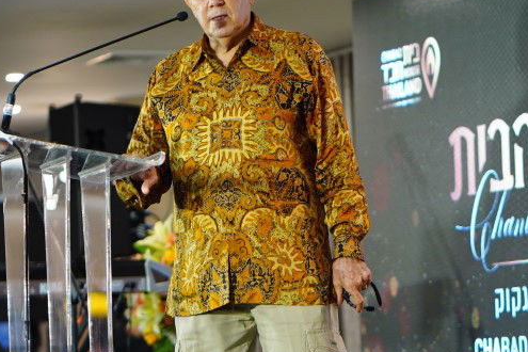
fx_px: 2904
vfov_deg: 6.9
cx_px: 378
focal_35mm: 198
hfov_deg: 10.4
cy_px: 159
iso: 800
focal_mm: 85
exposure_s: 1/250
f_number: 2
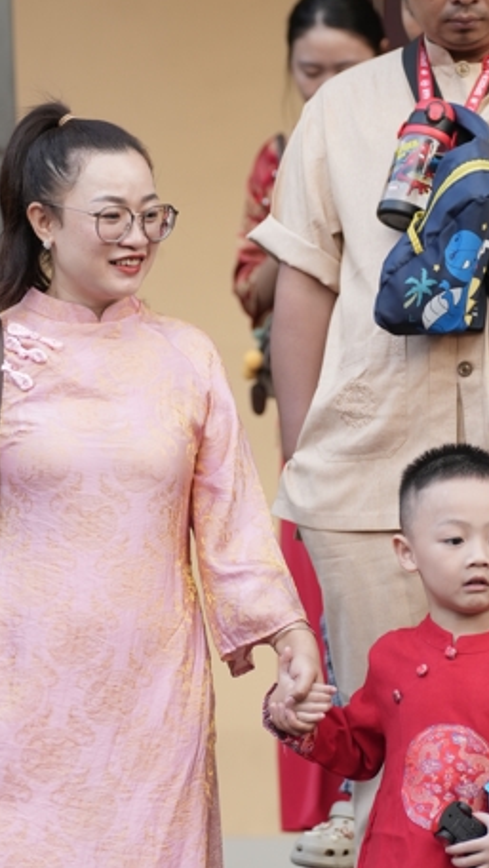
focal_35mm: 215
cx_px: 131
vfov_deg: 10.0
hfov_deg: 5.7
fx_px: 4949
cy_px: 591
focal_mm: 96
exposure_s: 1/320
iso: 320
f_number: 2.8
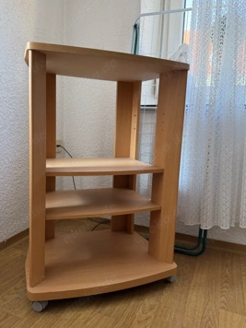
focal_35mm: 27
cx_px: 110
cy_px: 161
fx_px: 256
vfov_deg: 65.3
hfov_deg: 51.3
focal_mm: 6.76
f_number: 1.78
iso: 200
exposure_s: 1/102
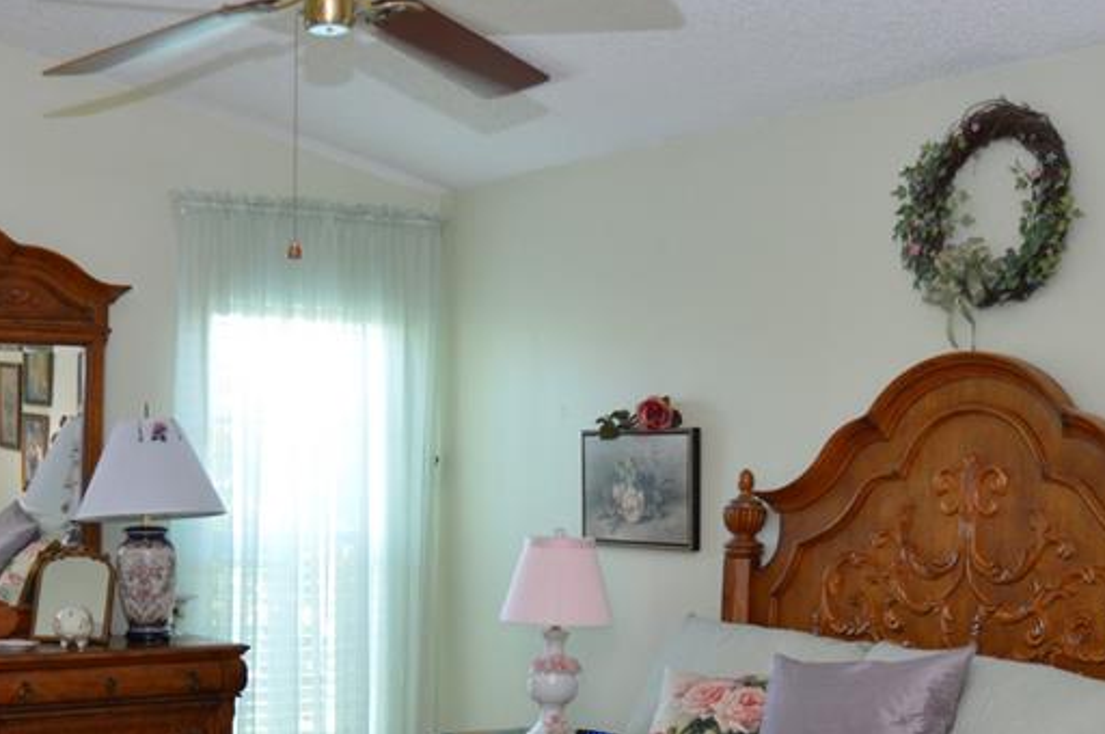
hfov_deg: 34.3
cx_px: 268
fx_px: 1747
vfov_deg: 23.0
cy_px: 678
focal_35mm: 57
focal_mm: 19
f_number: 3.5
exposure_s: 1/60
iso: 720
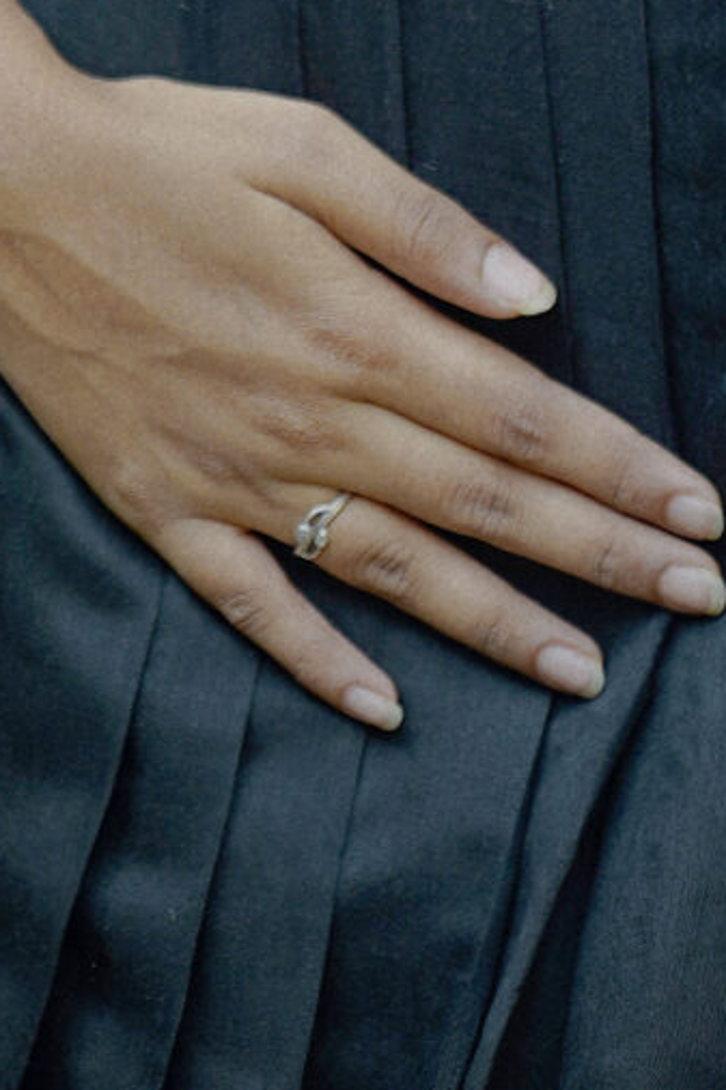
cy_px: -1566
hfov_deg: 3.2
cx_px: 624
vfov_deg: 4.7
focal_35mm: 430
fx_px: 13015
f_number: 2
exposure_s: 1/800
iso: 125
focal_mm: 85
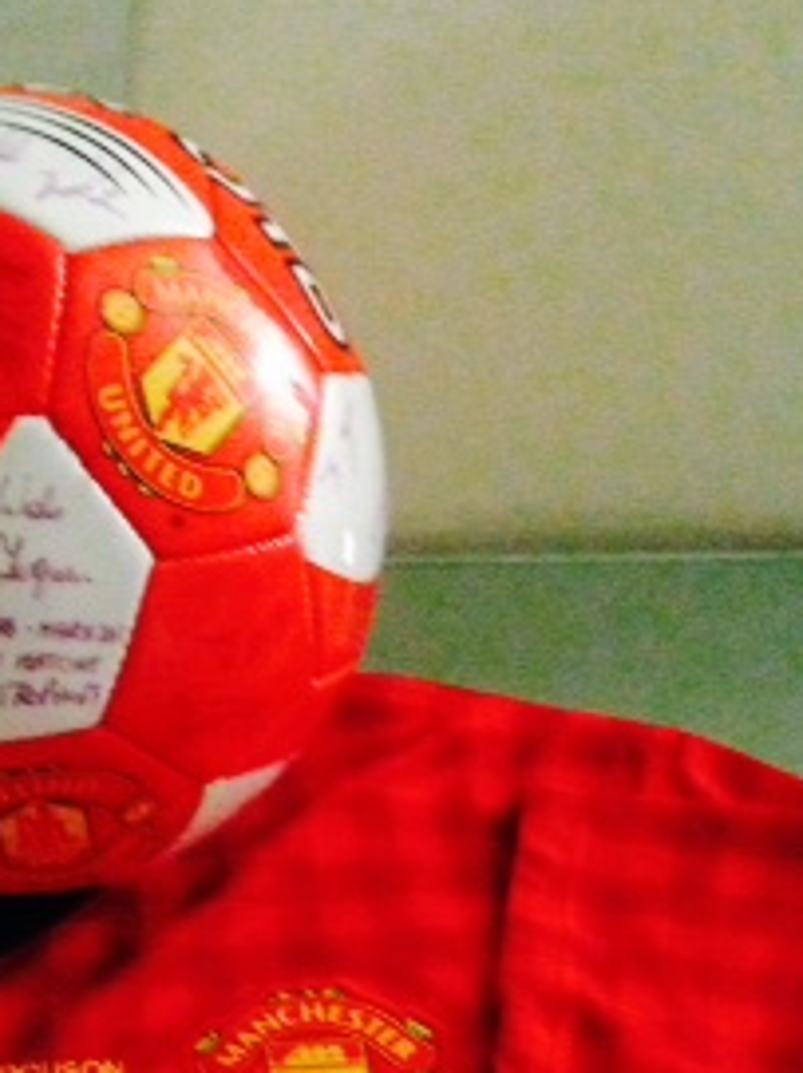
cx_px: 36
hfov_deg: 18.5
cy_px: 1243
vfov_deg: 23.2
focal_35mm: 78
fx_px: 2414
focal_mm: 4.12
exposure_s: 1/15
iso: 800
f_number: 2.4
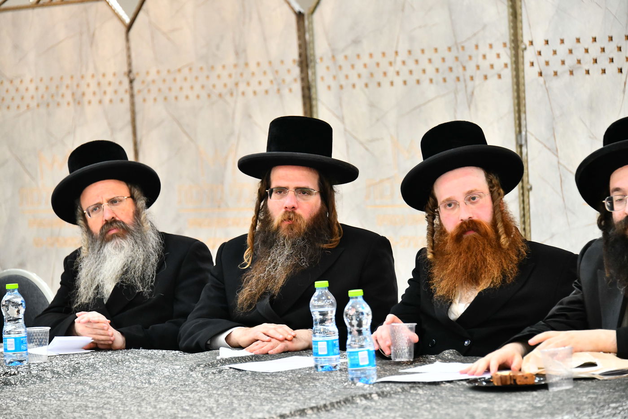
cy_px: 210
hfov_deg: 12.8
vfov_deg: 8.6
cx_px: 314
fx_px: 2791
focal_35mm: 160
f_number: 5.6
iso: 4000
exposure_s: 1/125
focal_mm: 160
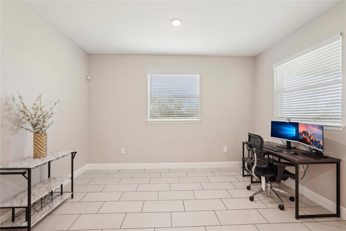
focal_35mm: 16
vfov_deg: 73.7
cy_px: 116
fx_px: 154
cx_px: 173
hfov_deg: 96.7
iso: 400
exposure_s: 1/25
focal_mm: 16
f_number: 8
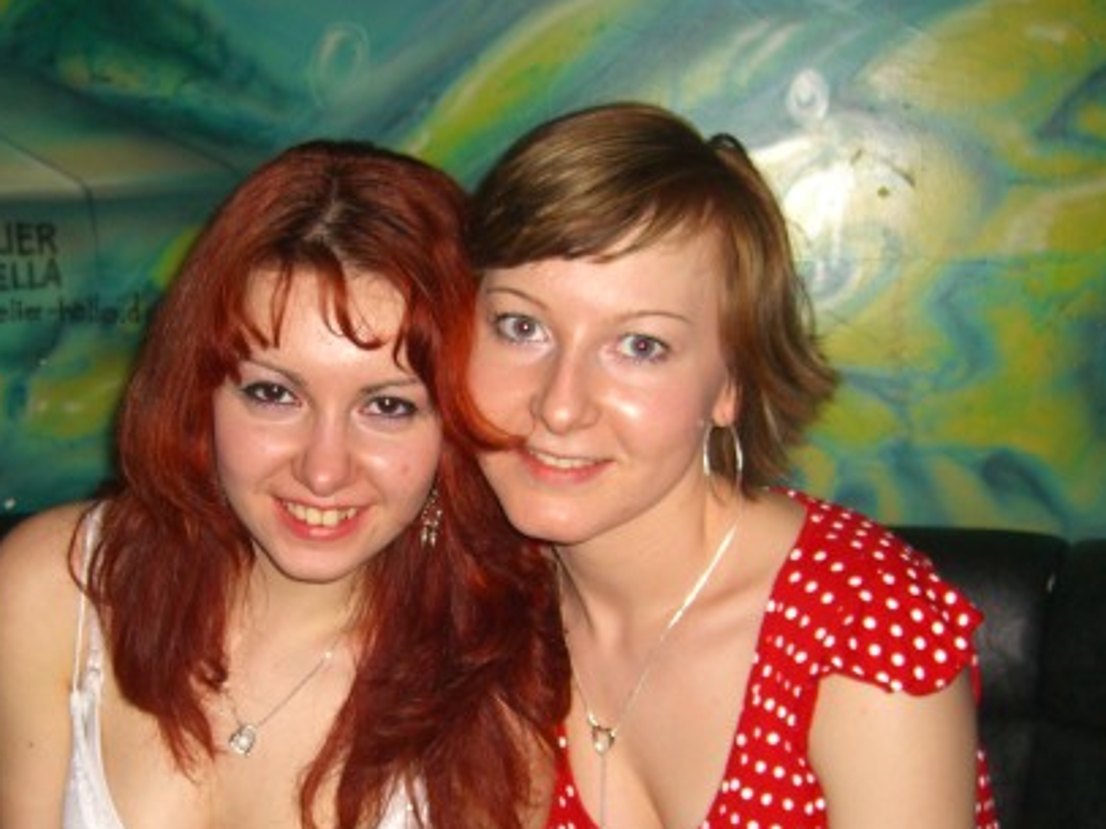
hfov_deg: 34.2
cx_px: 432
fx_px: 1789
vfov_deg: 25.9
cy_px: 587
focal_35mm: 56
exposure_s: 1/60
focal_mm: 7.9
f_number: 2.8
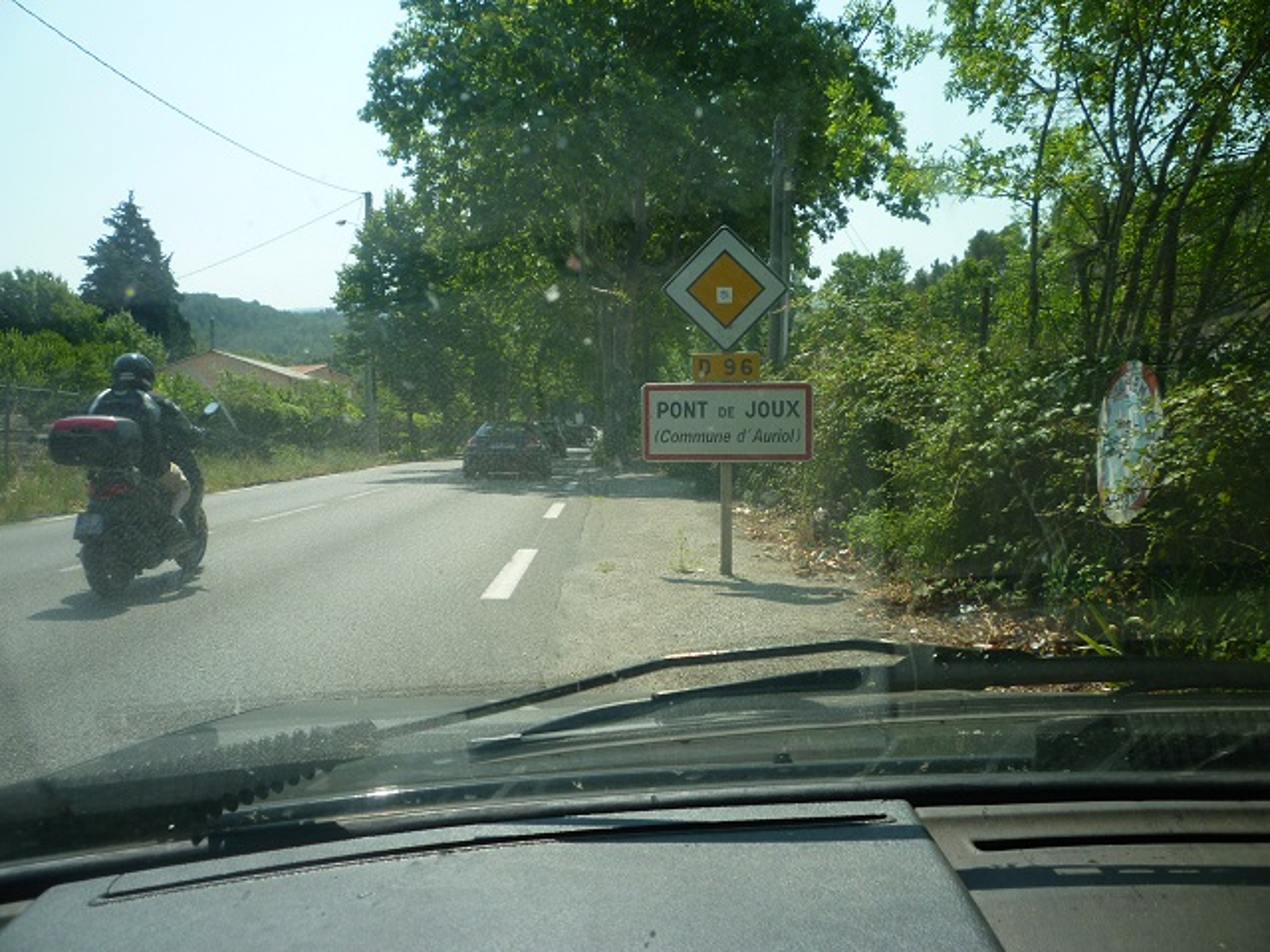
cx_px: 635
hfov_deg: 61.7
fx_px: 1064
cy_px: 476
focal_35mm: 29
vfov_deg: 48.2
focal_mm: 5.2
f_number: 3.5
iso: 80
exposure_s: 1/500
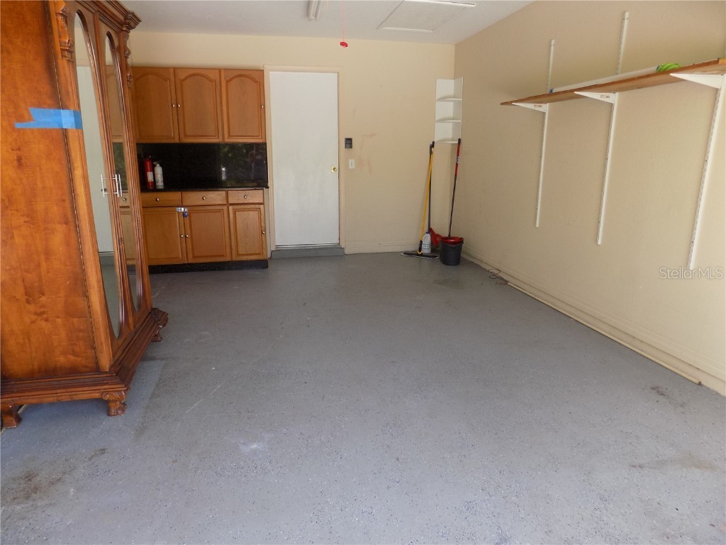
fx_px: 482
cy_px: 272
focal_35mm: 23
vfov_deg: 58.9
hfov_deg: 73.9
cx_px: 363
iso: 80
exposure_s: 1/60
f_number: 3.1
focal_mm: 4
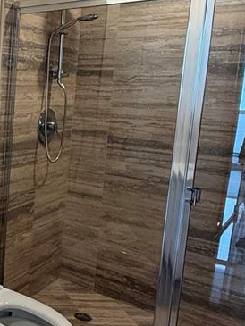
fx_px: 434
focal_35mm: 46
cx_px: -81
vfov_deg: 41.1
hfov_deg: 26.3
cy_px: 140
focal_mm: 2.22
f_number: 2.2
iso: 250
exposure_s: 1/120
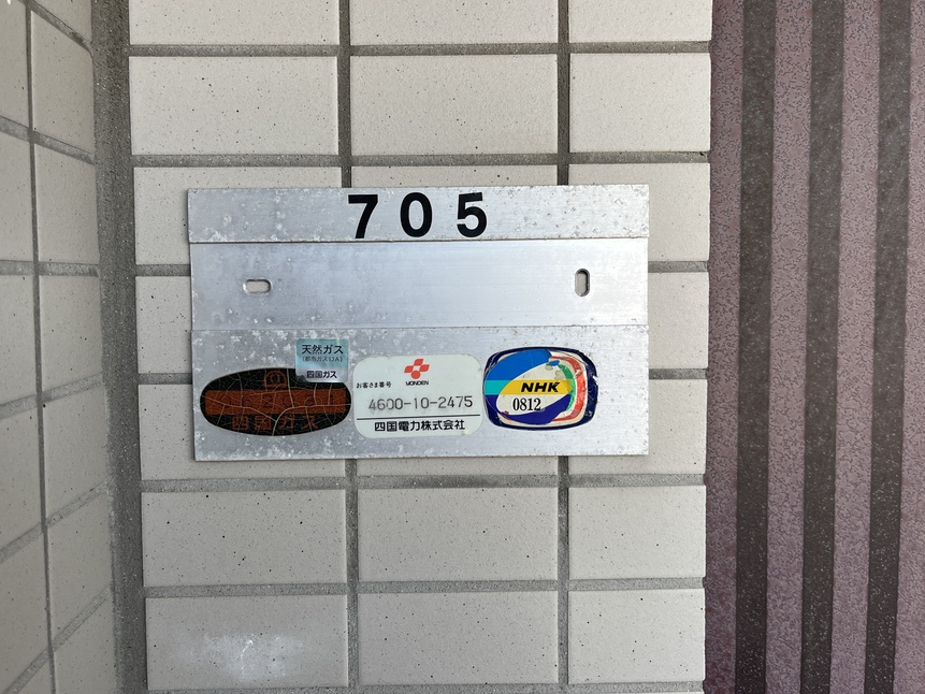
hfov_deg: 61.6
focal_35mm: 29
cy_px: 324
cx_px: 442
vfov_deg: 48.2
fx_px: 775
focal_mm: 5.1
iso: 50
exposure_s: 1/331
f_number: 1.6
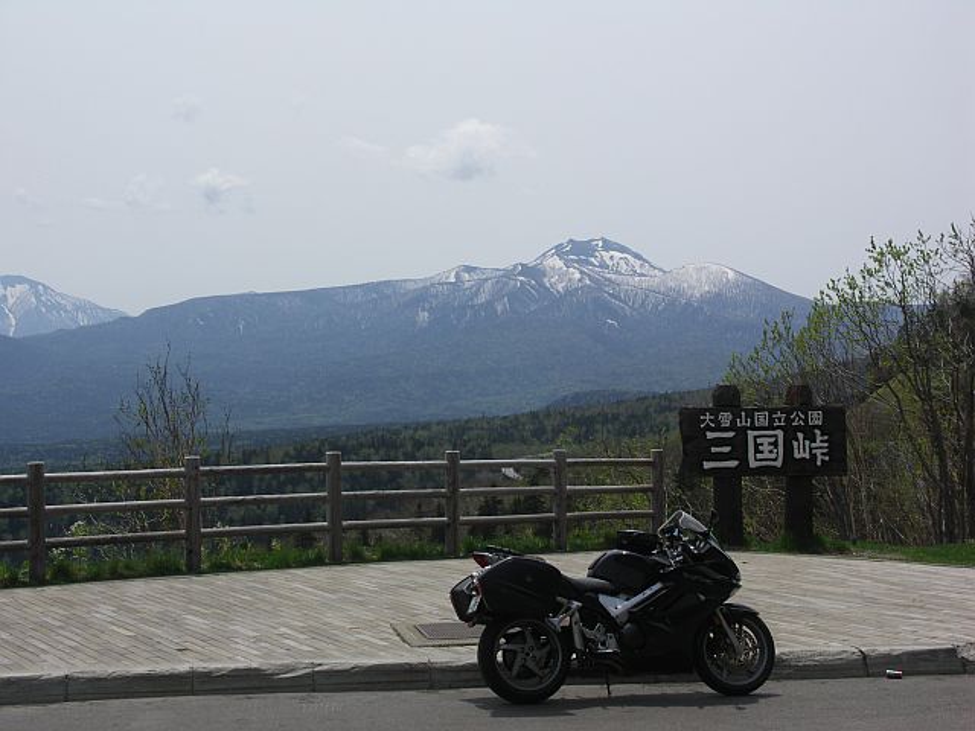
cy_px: 366
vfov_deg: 24.4
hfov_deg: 32.2
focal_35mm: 60
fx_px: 1690
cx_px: 488
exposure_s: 1/160
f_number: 10
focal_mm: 15.5
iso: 50
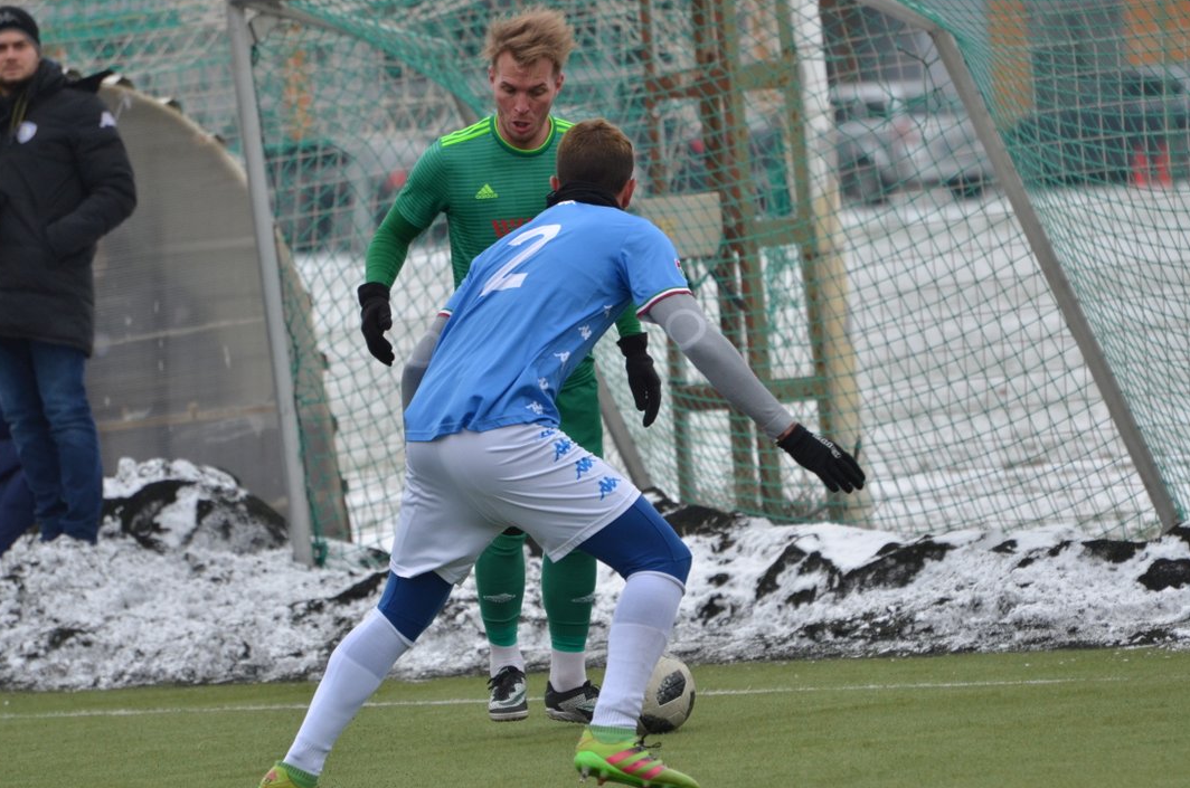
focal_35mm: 423
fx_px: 13955
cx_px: 584
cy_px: 428
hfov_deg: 4.9
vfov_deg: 3.2
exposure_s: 1/1250
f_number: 5.6
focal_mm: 250
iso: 500
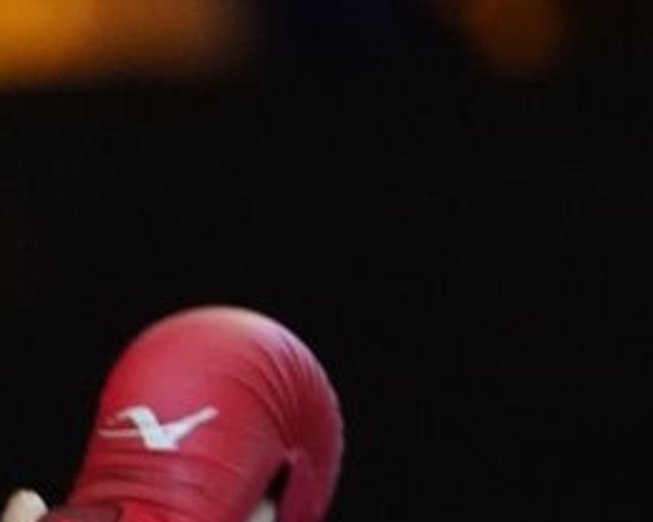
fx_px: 21521
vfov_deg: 1.4
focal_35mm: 1114
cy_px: 439
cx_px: 229
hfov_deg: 1.7
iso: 5000
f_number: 2.8
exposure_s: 1/1000
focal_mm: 171
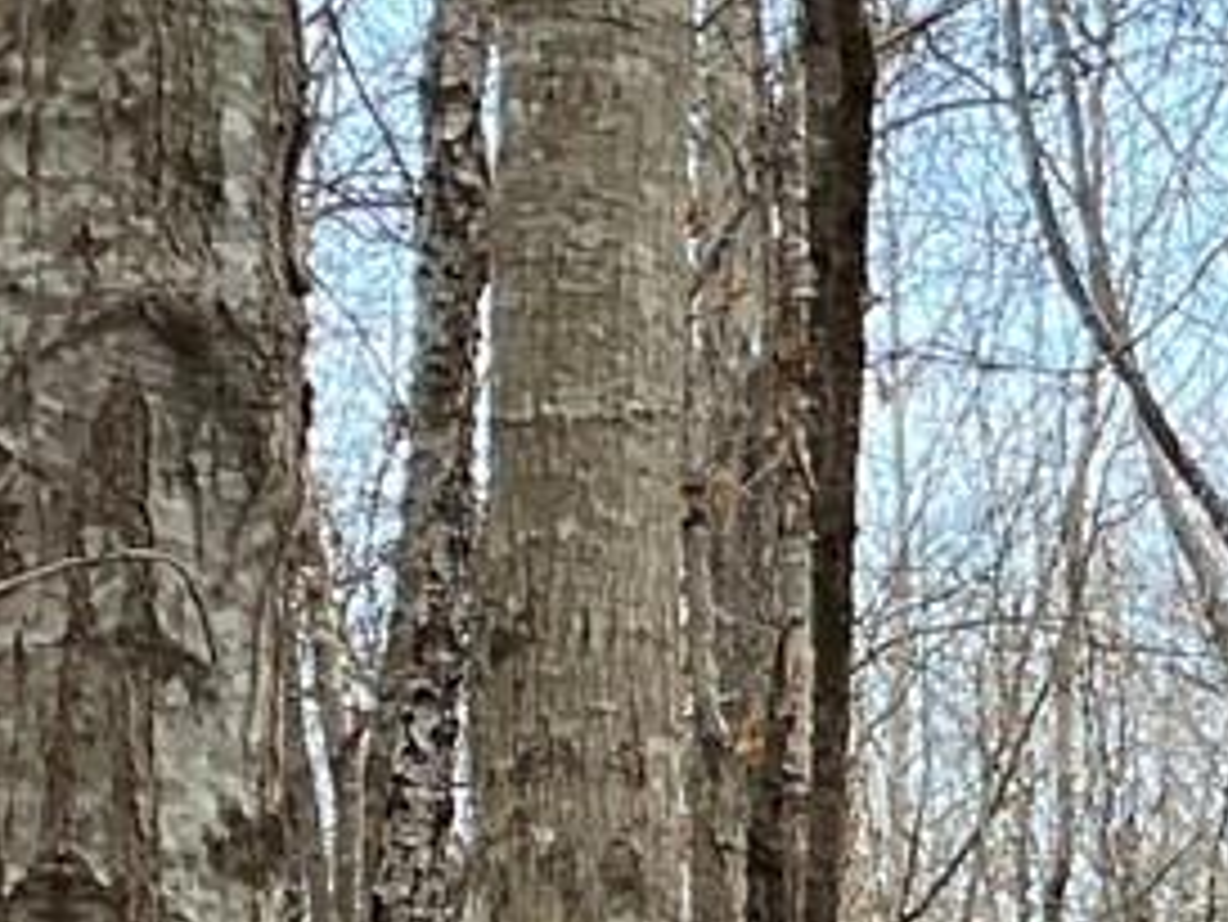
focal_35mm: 195
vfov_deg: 7.1
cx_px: 3410
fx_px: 6921
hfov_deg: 8.7
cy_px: 2258
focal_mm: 4.25
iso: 32
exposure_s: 1/268
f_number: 1.8
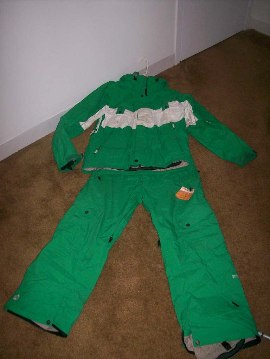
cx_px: 135
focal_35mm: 36
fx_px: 374
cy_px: 180
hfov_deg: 39.7
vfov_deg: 51.4
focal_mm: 6
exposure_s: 1/64
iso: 140
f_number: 2.7
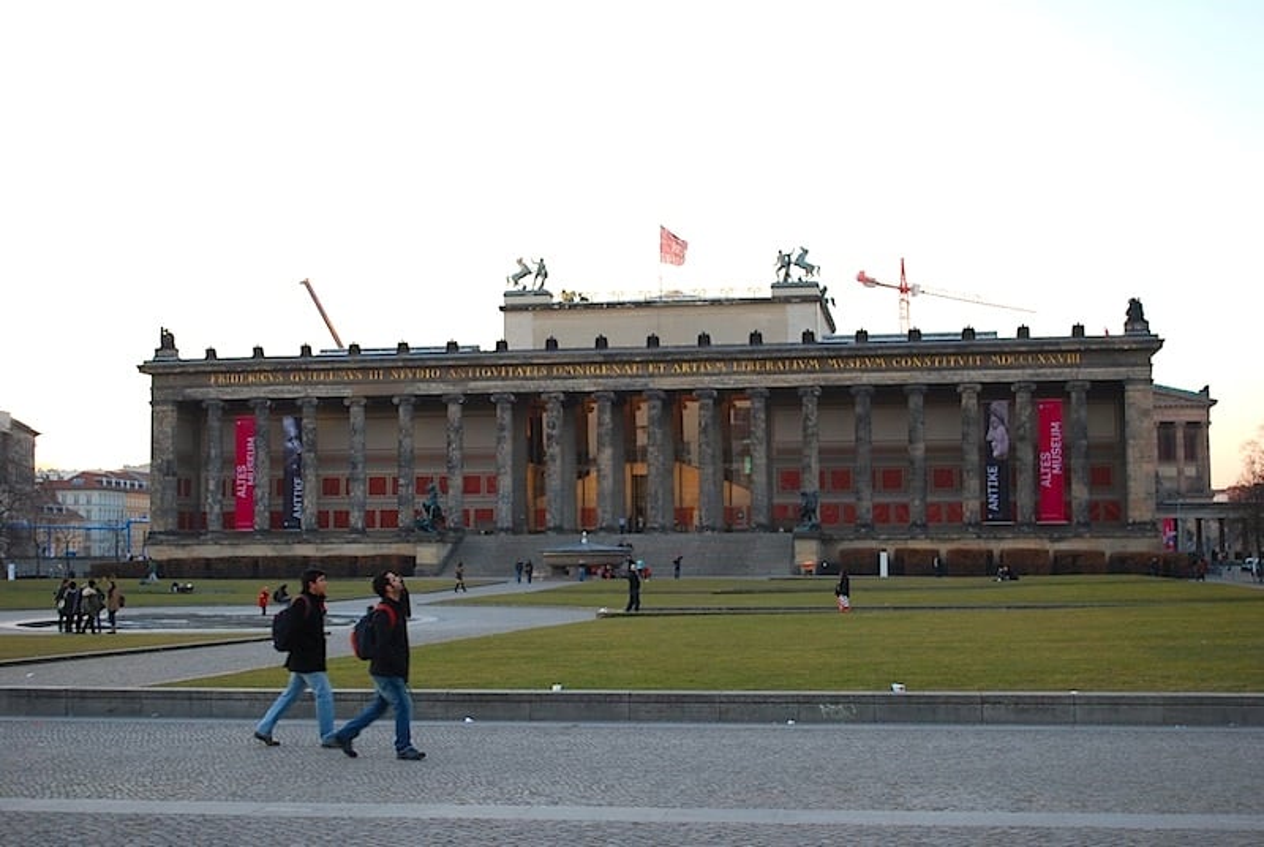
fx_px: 1688
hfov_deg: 41.1
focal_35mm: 48
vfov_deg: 28.2
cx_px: 632
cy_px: 424
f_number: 5
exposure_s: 1/50
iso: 200
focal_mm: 32
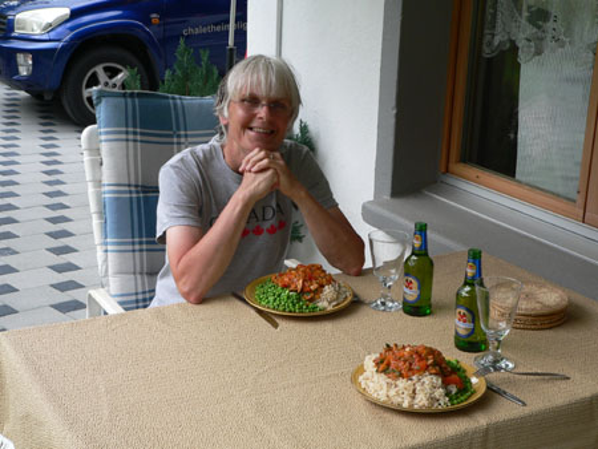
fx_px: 933
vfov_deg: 27.1
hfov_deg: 35.5
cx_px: 299
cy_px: 224
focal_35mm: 54
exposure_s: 1/80
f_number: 2.8
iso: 80
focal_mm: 9
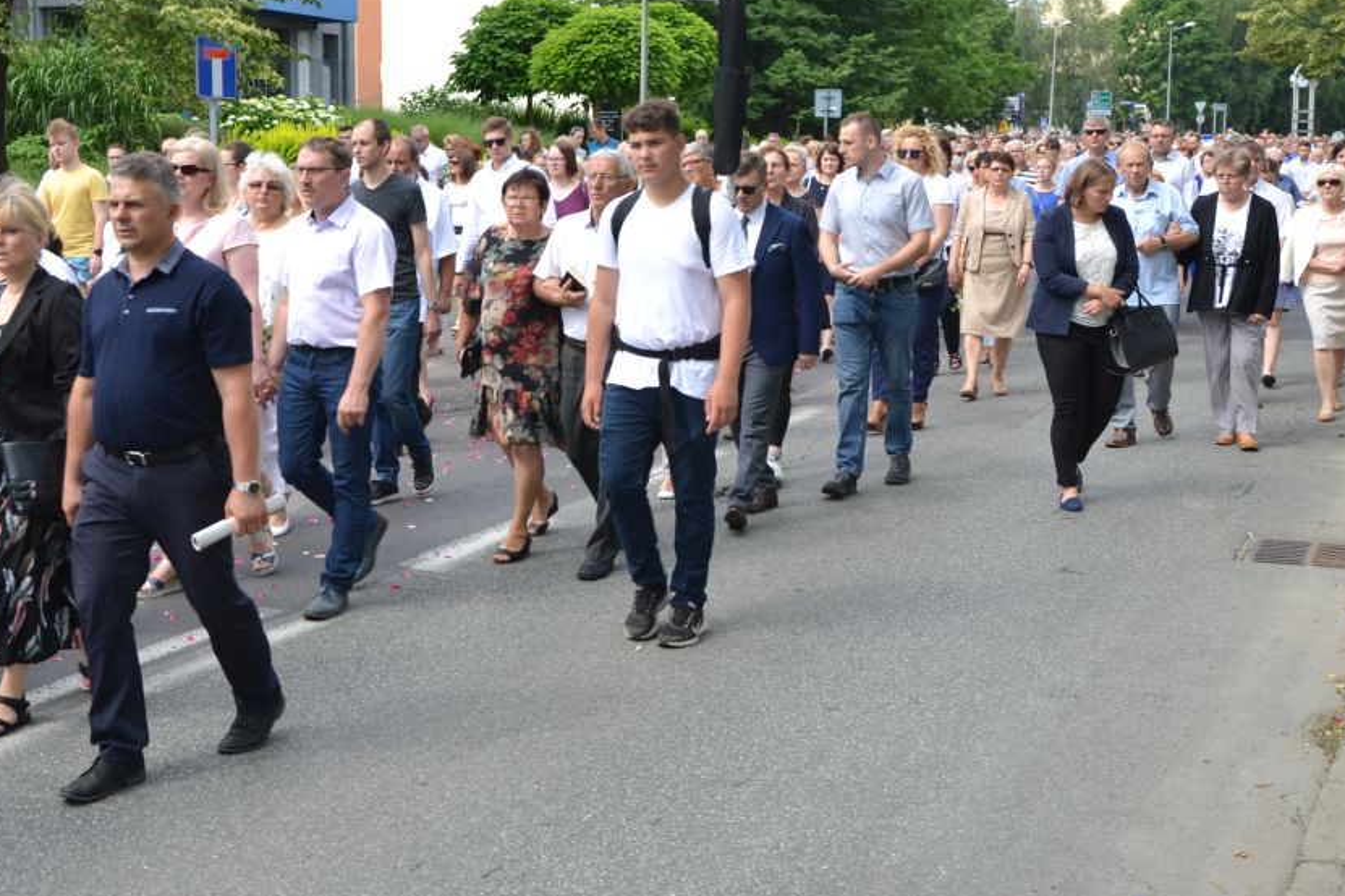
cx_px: 571
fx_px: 1943
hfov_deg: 38.1
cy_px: 377
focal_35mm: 52
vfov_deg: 26.0
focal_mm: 24
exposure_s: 1/160
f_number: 6.3
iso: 100
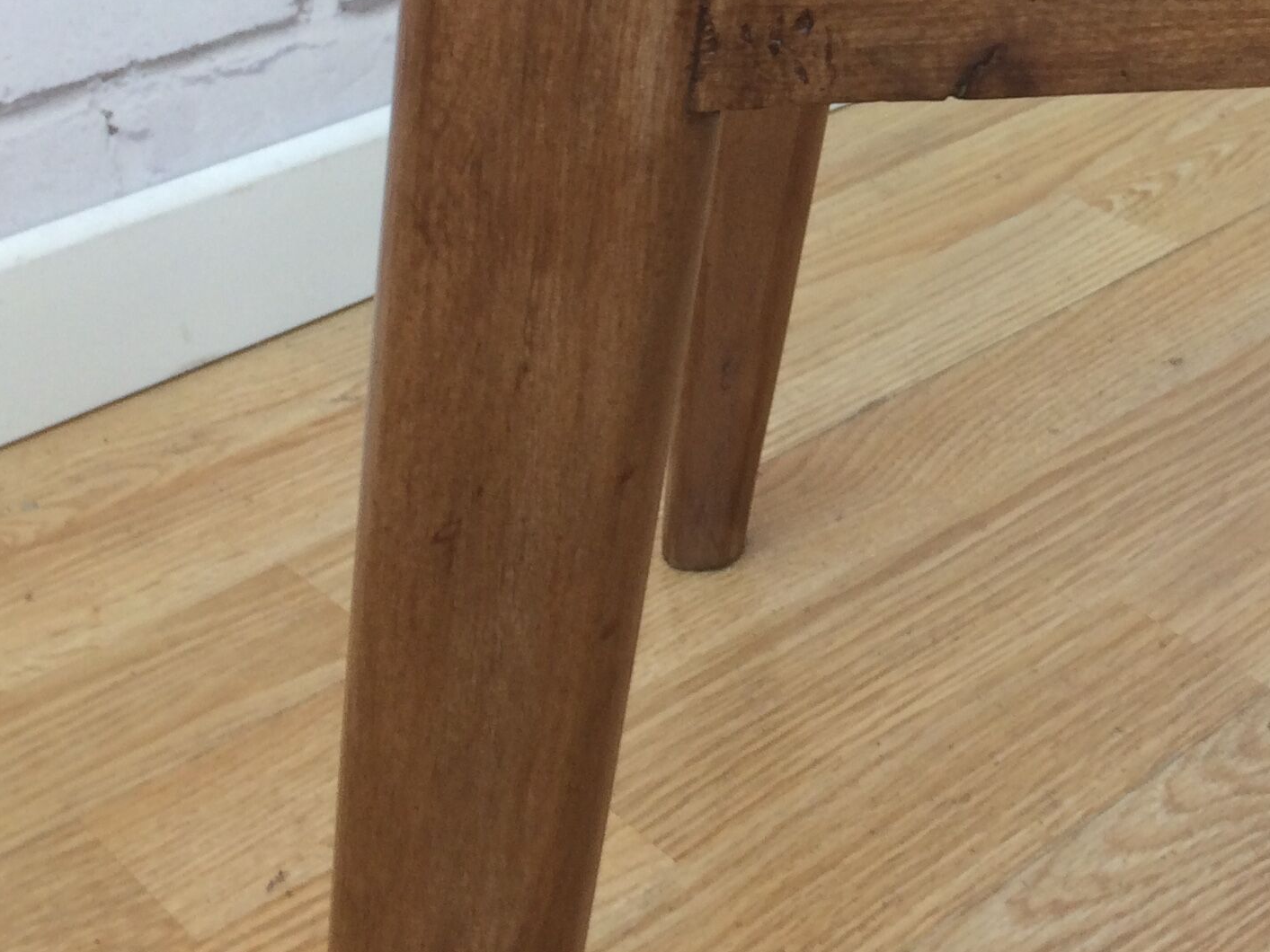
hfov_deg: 28.3
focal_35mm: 67
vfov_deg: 21.0
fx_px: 2458
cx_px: 1033
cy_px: -69
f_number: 2.2
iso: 50
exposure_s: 1/50
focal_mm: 4.15
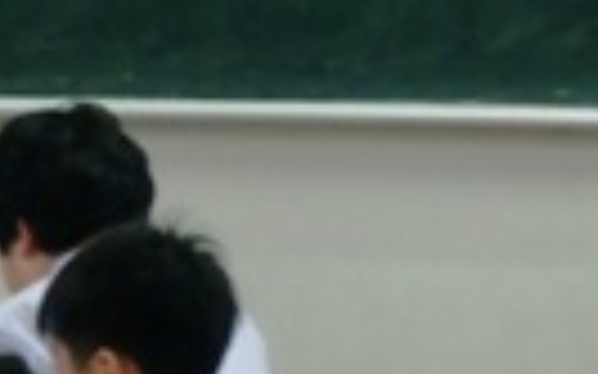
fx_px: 5164
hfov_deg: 6.5
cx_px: -351
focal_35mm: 317
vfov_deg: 4.1
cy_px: -198
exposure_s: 1/40
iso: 400
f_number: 4.8
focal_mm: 16
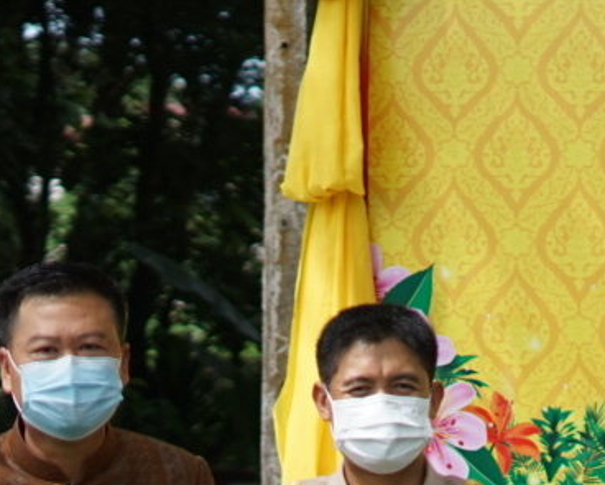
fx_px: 3692
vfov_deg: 7.5
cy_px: 279
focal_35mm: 206
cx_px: 1069
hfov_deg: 9.0
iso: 400
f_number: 2
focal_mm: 50
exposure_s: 1/8000
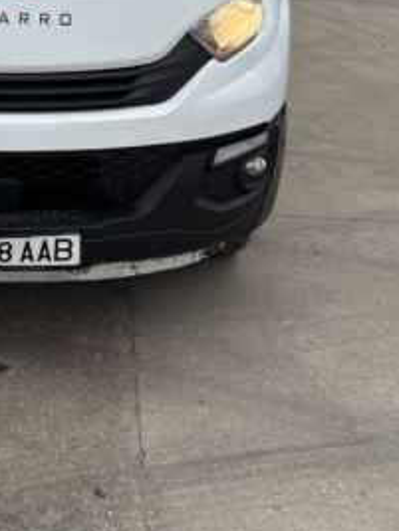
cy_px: -44
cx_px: -8
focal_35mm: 62
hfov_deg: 22.6
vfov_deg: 28.5
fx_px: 953
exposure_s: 1/1420
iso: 50
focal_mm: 5.96
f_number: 1.6
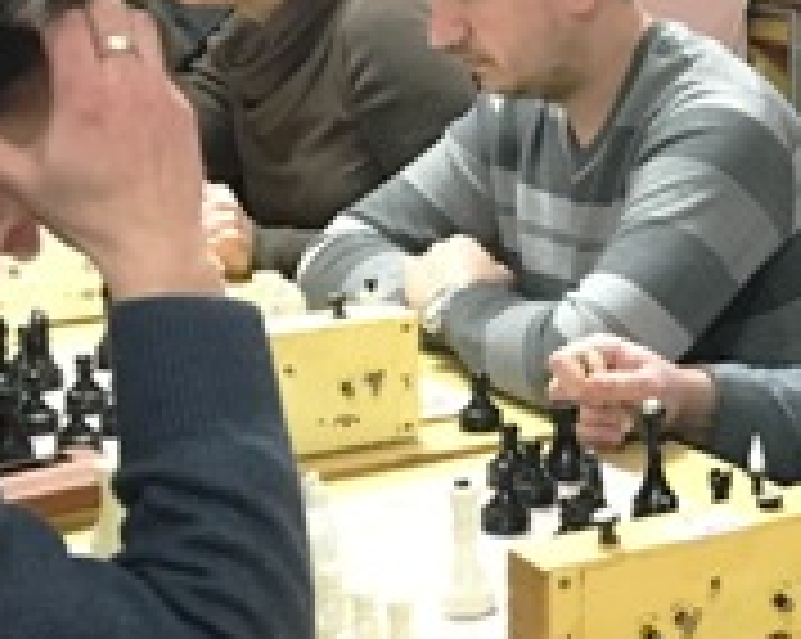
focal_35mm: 102
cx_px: 1098
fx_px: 2415
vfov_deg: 15.1
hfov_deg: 17.4
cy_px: 346
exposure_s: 1/25
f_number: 2.2
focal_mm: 4.15
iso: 200
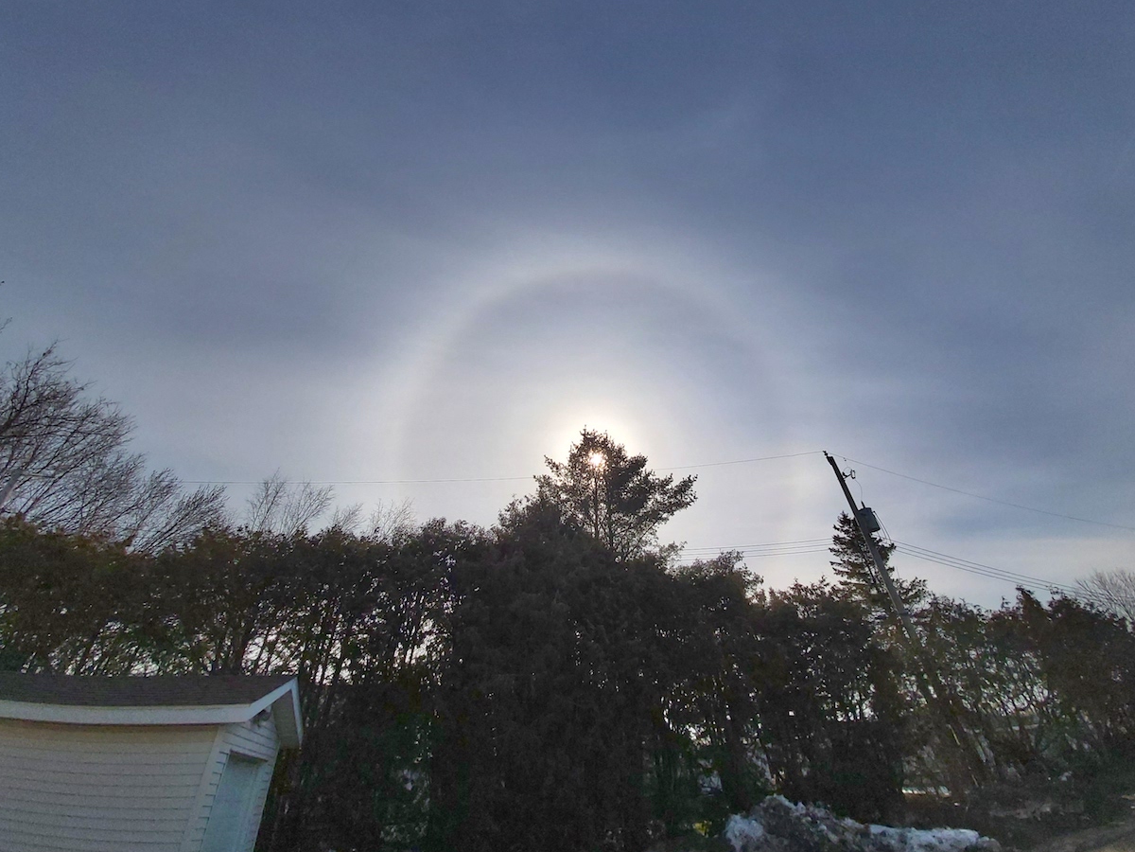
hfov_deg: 106.2
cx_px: 577
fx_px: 426
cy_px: 398
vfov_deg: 89.8
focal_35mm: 13
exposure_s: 1/7145
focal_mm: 1.42
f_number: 2.2
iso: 50
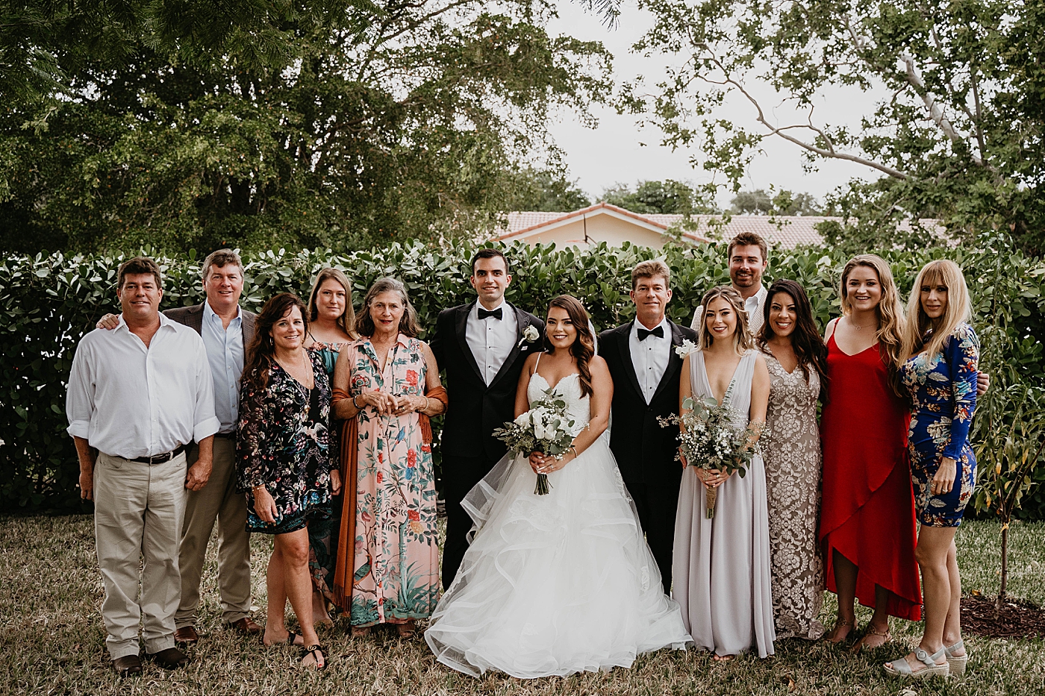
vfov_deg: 38.9
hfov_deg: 55.8
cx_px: 522
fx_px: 987
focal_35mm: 34
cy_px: 348
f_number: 2.8
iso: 400
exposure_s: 1/200
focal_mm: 34
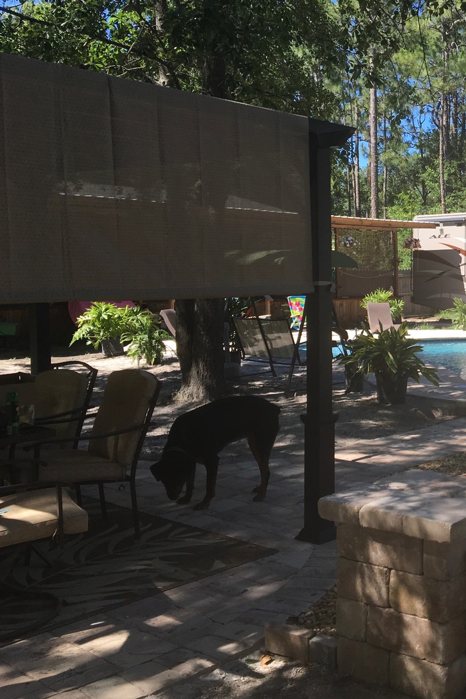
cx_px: 485
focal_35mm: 43
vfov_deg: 45.4
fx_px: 835
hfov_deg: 28.9
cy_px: 359
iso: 25
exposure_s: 1/557
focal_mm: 4.15
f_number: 2.2
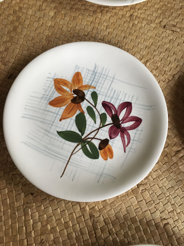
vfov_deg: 61.7
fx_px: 206
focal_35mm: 29
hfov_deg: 48.2
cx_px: 92
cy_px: 123
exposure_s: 1/25
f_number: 2.2
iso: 200
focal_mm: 4.15
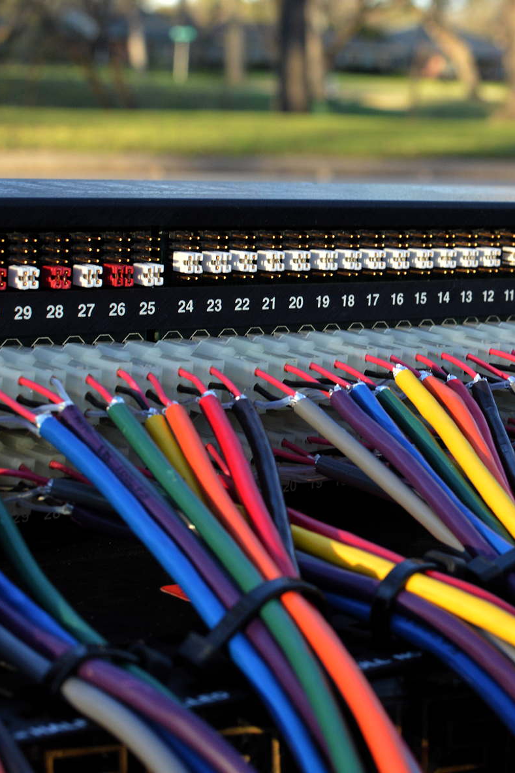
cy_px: 386
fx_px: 1712
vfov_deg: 25.4
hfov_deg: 17.0
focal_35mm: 80
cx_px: 424
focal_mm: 35
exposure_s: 1/80
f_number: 8
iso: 400
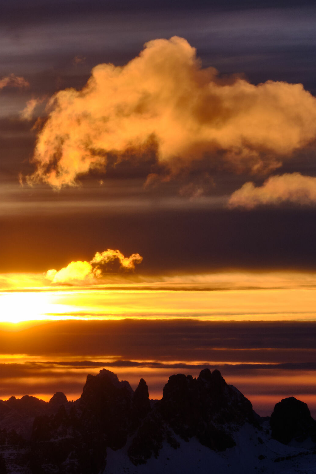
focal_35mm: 209
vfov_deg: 9.8
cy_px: 237
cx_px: 49
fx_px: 2752
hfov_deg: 6.6
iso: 200
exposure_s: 1/250
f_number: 11
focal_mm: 90.4
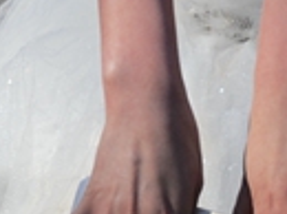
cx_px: 185
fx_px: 1324
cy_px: -180
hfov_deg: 12.4
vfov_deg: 8.8
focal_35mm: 160
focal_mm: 24
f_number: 4.5
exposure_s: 1/2500
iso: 125
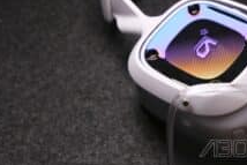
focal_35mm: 71
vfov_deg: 19.2
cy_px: 73
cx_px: 181
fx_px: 487
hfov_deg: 28.1
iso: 400
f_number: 6.4
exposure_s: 1/40
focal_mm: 26
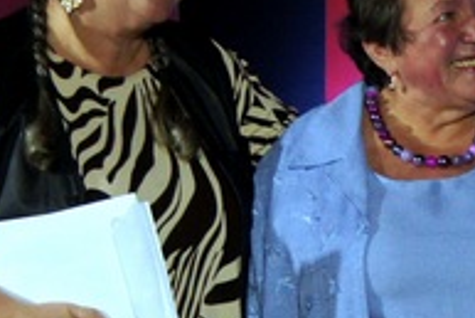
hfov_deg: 14.4
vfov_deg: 9.8
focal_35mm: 140
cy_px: 195
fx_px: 1849
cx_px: 470
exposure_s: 1/40
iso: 800
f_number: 4.5
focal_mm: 30
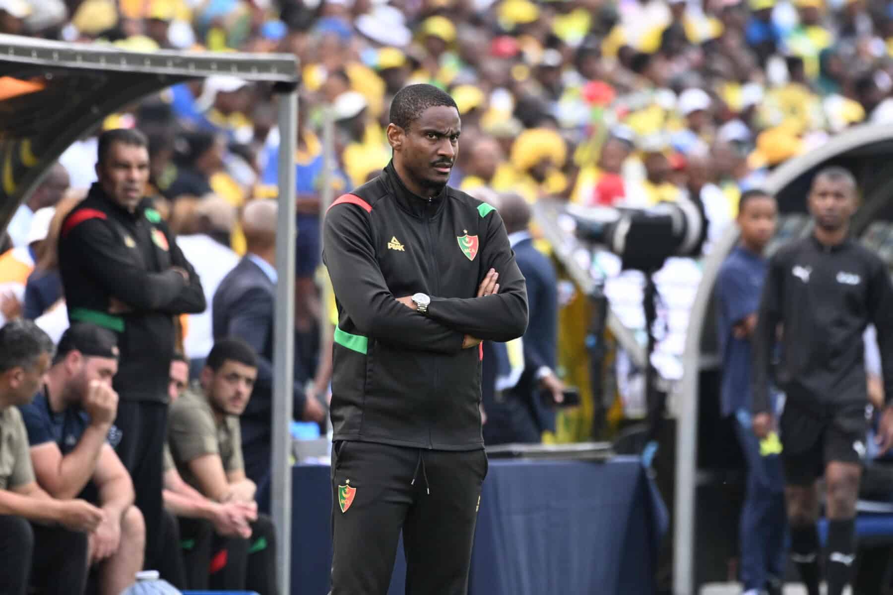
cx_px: 446
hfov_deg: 3.5
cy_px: 298
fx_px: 14510
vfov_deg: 2.4
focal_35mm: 585
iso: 800
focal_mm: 390
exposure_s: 1/400
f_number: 5.6
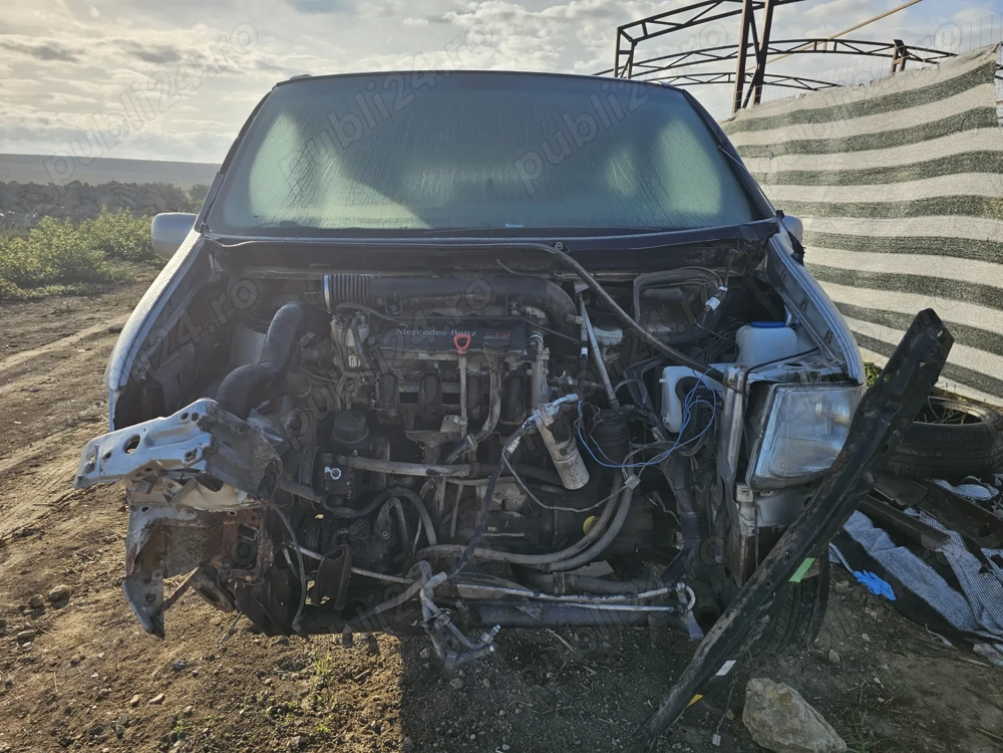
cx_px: 502
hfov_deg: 73.9
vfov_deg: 58.9
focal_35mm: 23
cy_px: 376
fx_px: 666
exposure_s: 1/559
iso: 10
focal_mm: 6.3
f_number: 1.7
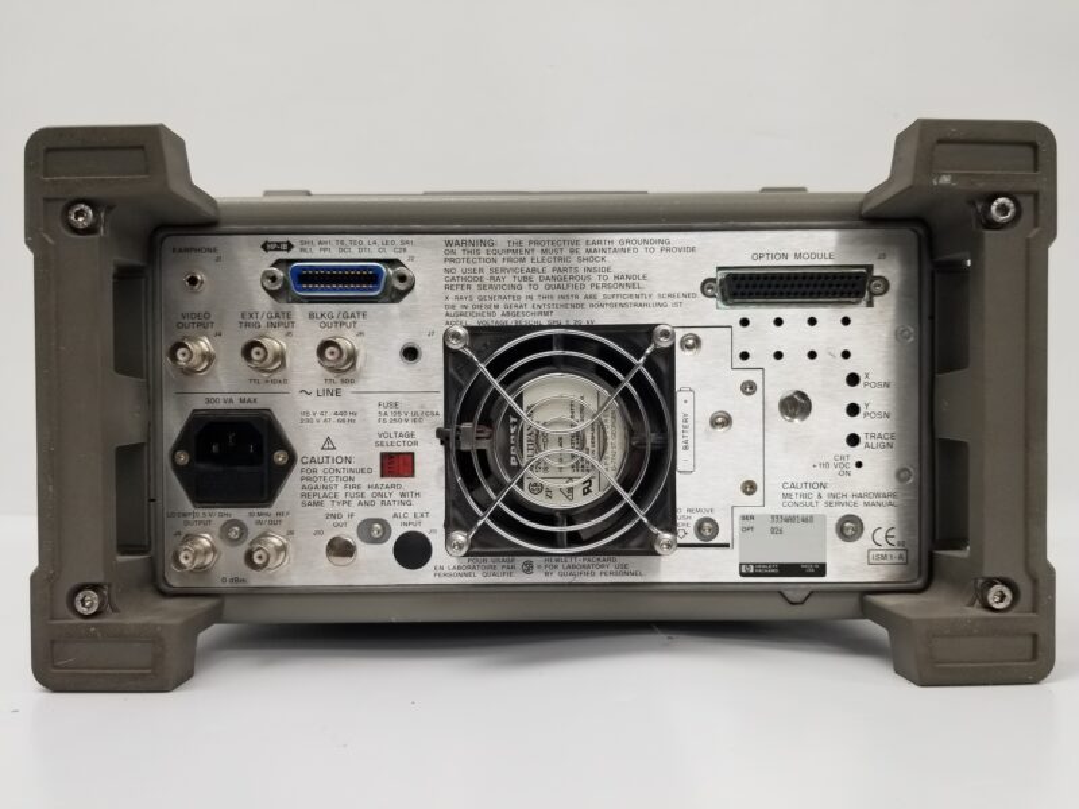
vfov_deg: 53.1
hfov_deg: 67.3
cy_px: 404
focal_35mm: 26
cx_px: 540
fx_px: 810
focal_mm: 4.25
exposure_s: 1/120
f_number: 1.7
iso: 64
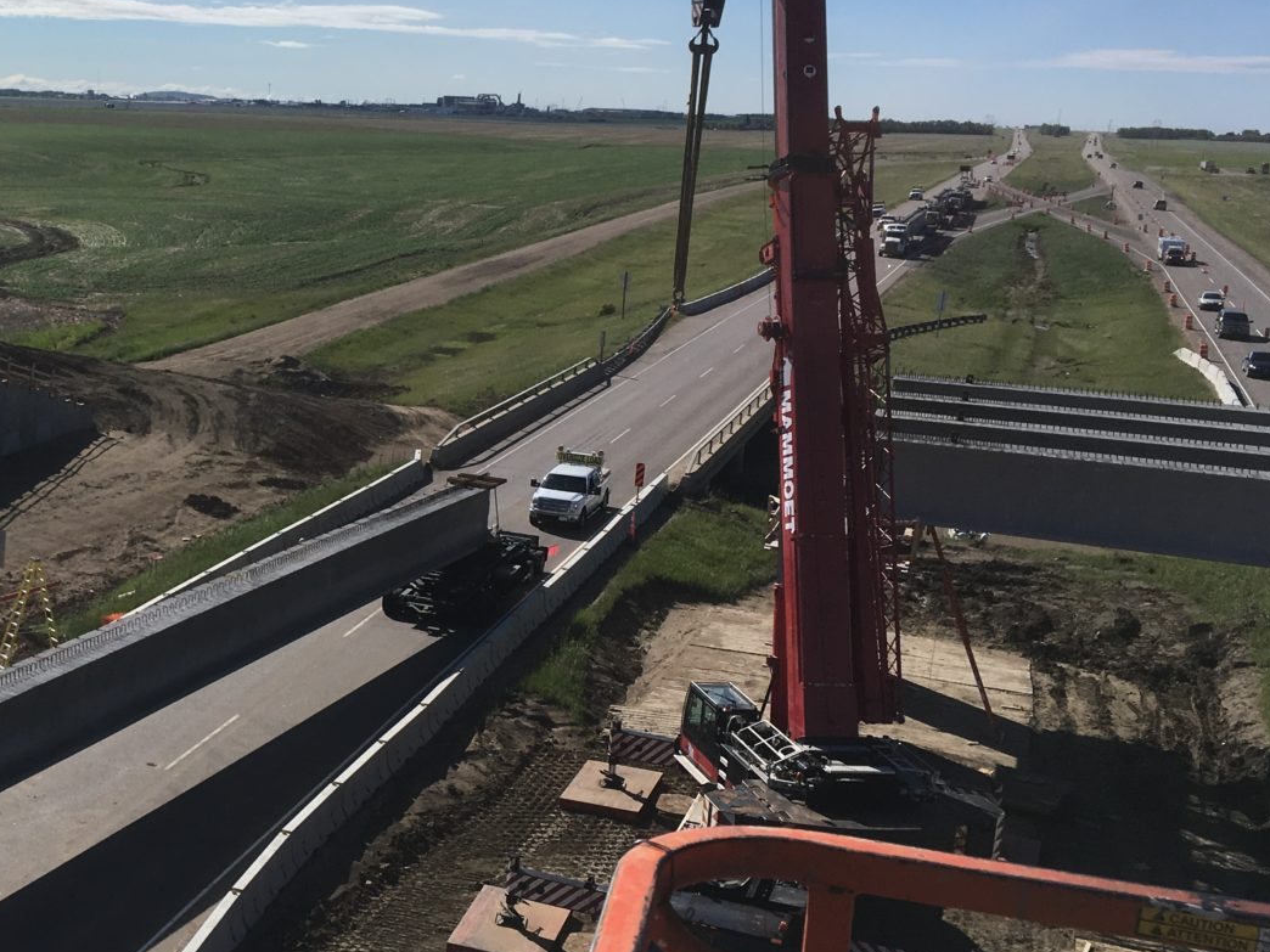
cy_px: 457
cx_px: 190
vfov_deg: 29.1
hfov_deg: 36.4
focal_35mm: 50
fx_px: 1834
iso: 25
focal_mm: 4.15
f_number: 2.2
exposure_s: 1/2849
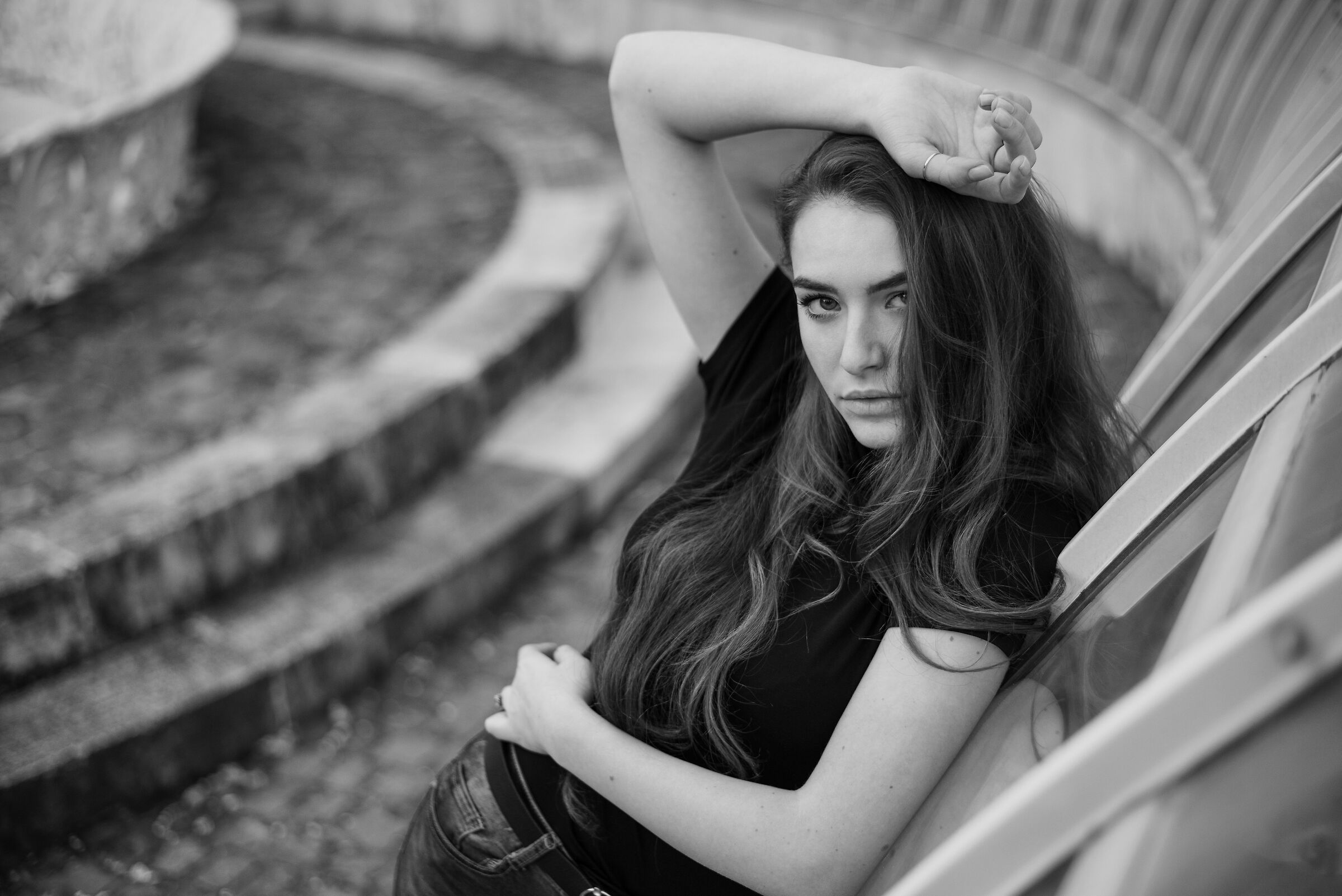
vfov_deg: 27.0
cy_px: 448
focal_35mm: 50
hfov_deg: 39.6
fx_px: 1864
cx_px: 671
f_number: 2
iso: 320
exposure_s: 1/160
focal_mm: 50
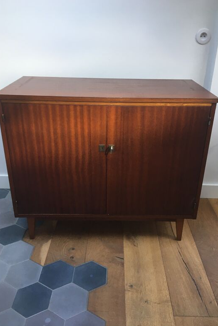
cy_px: 160
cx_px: 114
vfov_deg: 60.3
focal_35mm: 31
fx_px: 281
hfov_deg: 42.3
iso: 64
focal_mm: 4.15
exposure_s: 1/33
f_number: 2.2
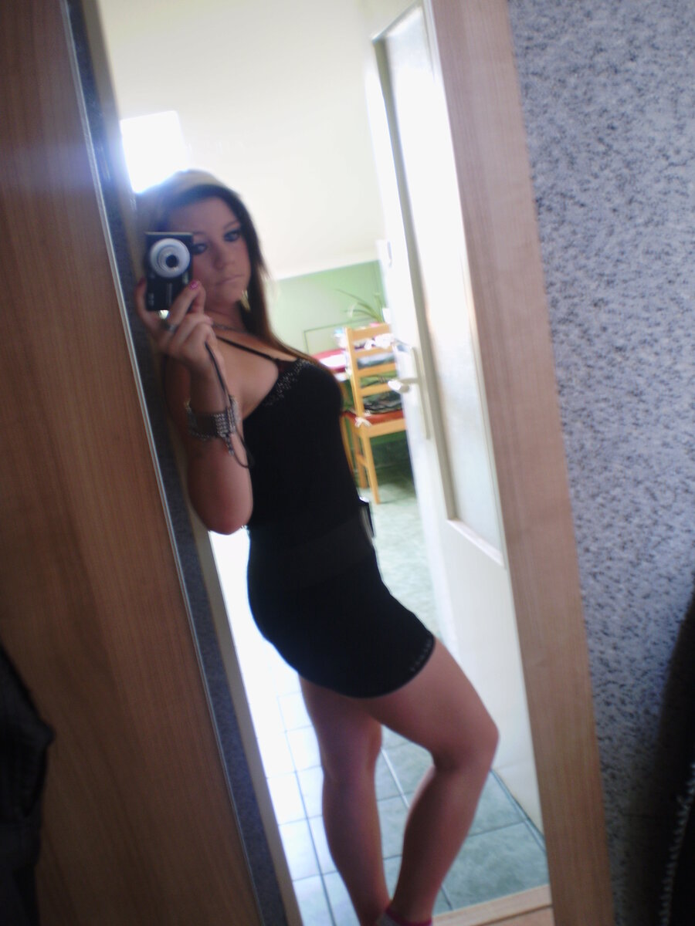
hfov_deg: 39.7
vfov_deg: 51.4
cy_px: 463
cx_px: 348
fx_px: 964
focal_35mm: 36
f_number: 3.1
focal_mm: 6.3
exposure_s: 1/4
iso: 64
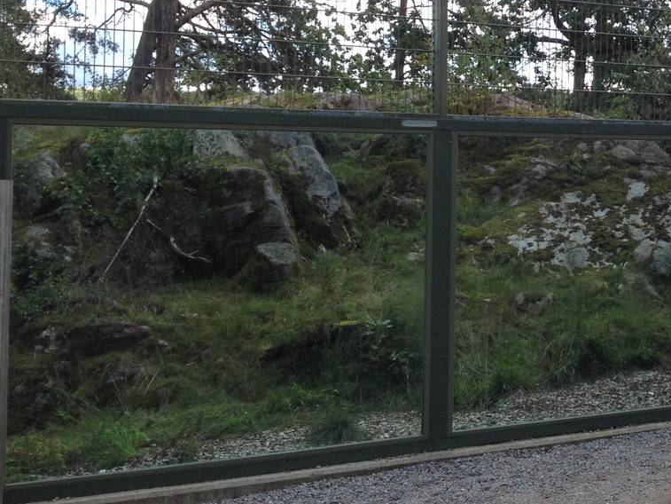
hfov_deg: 25.1
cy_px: 184
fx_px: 1435
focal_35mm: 74
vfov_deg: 19.9
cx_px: 667
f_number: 2.4
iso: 50
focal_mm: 4.28
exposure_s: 1/421
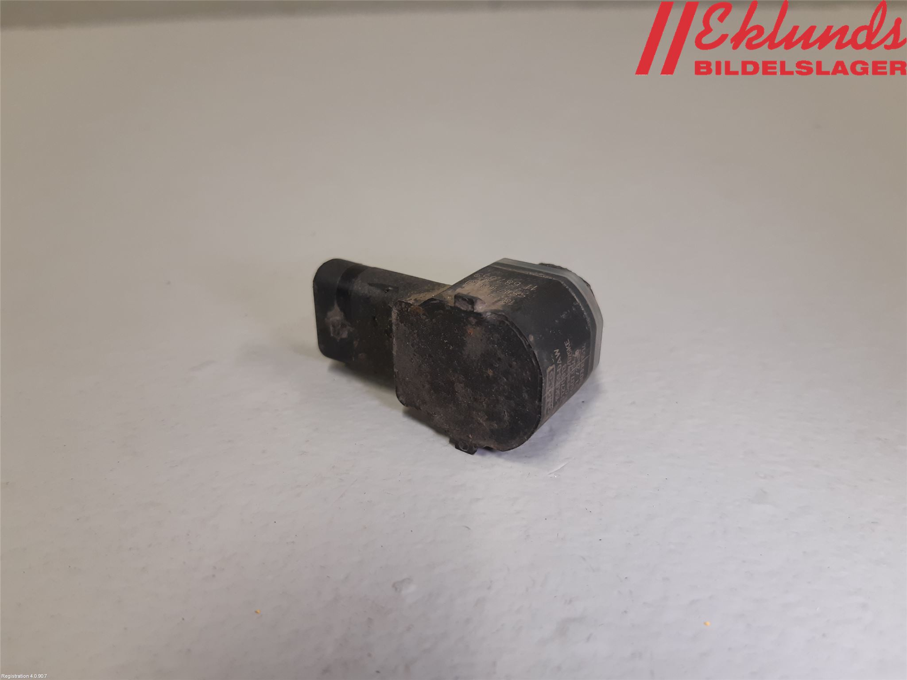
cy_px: 340
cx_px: 454
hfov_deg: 67.3
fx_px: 681
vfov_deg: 53.1
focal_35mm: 26
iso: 100
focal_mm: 3.93
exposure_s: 1/50
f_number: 1.7
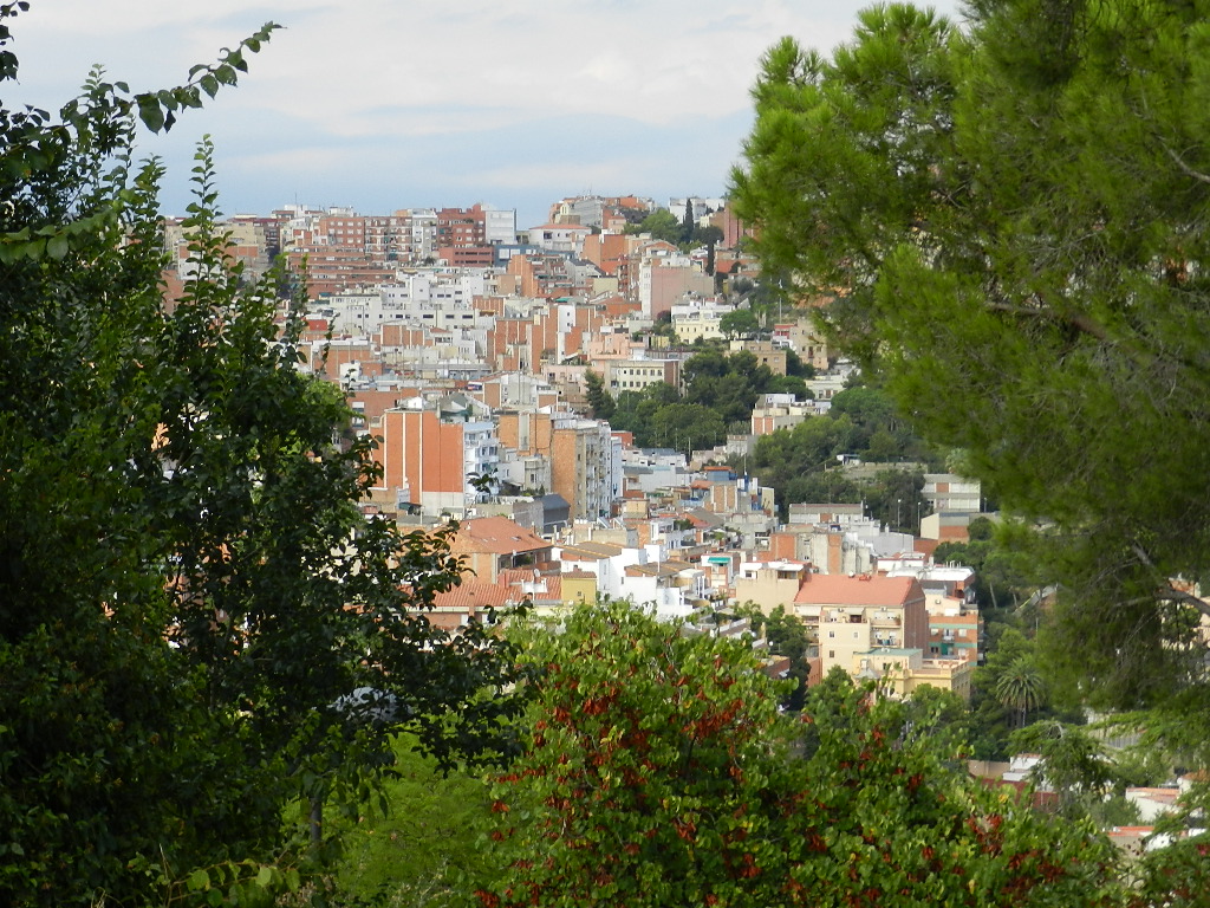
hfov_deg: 17.1
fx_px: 4020
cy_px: 454
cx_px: 605
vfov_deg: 12.9
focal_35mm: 115
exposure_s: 1/400
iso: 160
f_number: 4.8
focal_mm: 20.5
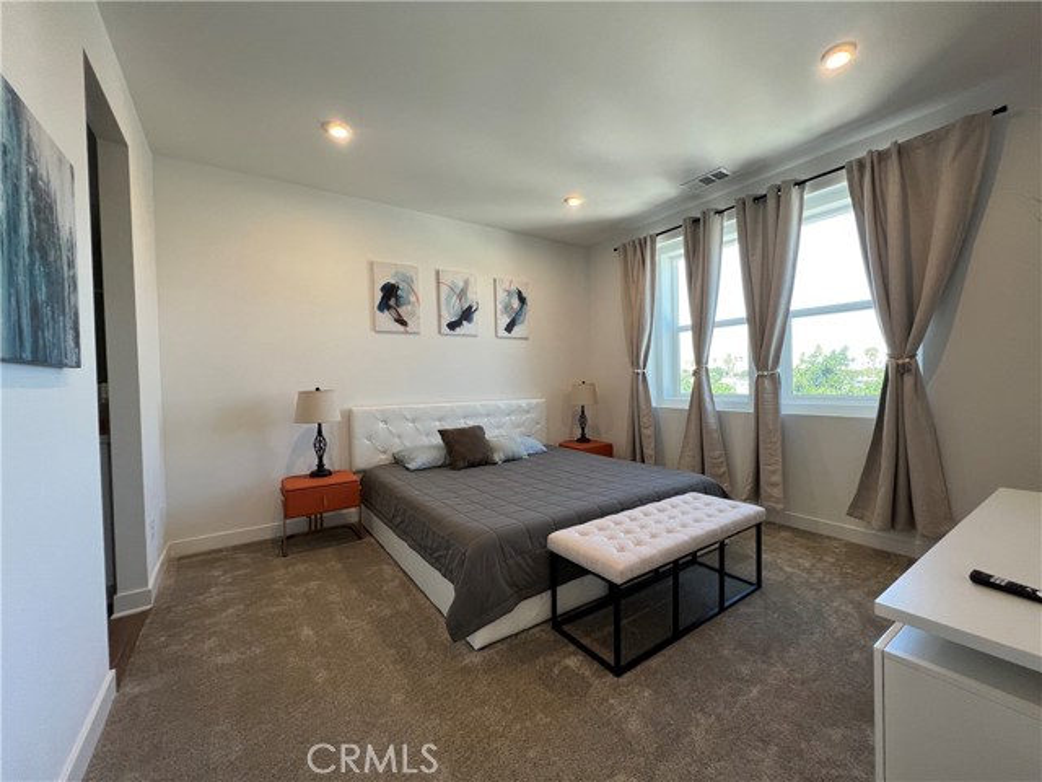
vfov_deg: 89.9
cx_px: 521
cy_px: 391
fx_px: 391
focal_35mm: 13
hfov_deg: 106.2
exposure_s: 1/120
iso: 100
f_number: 1.8
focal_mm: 1.57
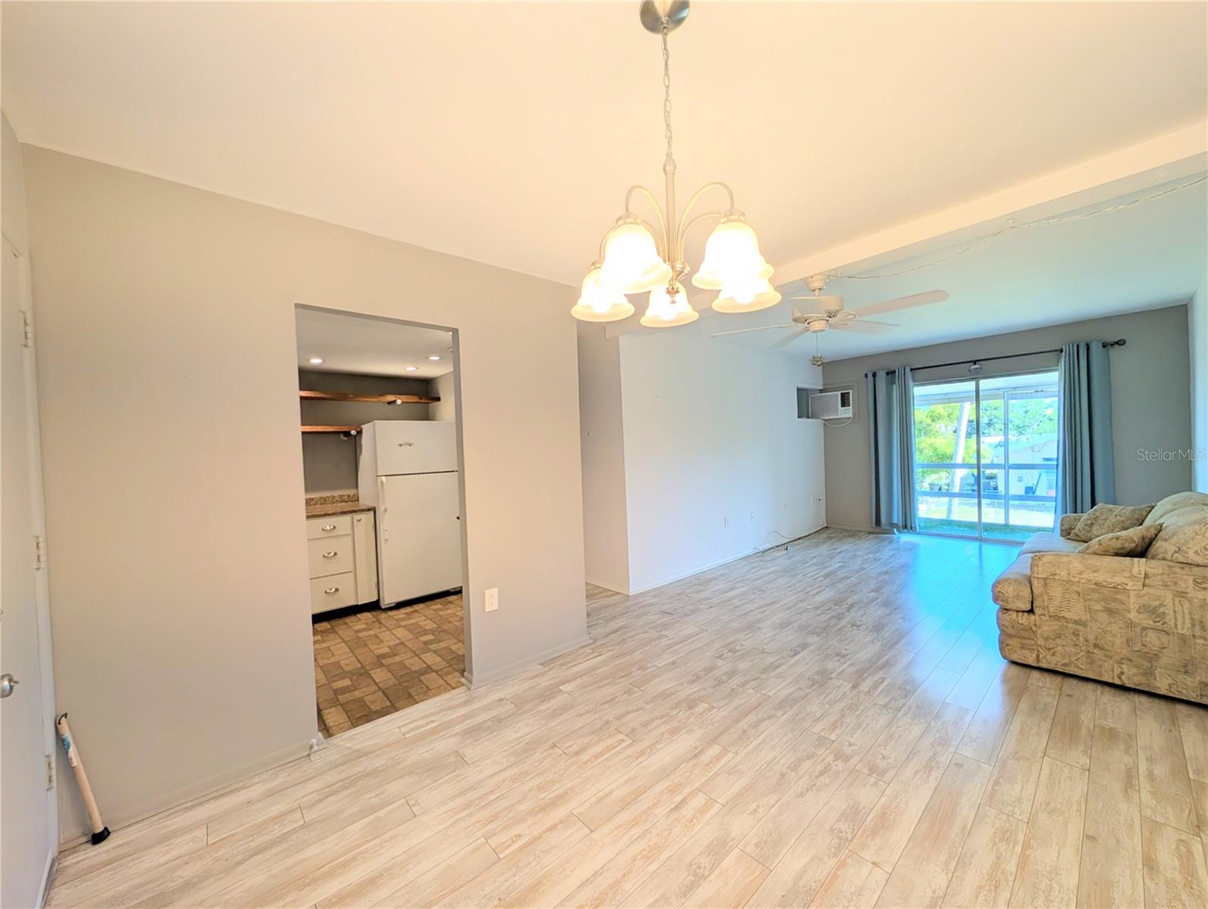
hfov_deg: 110.5
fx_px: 419
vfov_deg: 94.6
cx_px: 604
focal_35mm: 12
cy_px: 454
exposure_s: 1/164
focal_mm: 2.02
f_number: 1.7
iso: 44
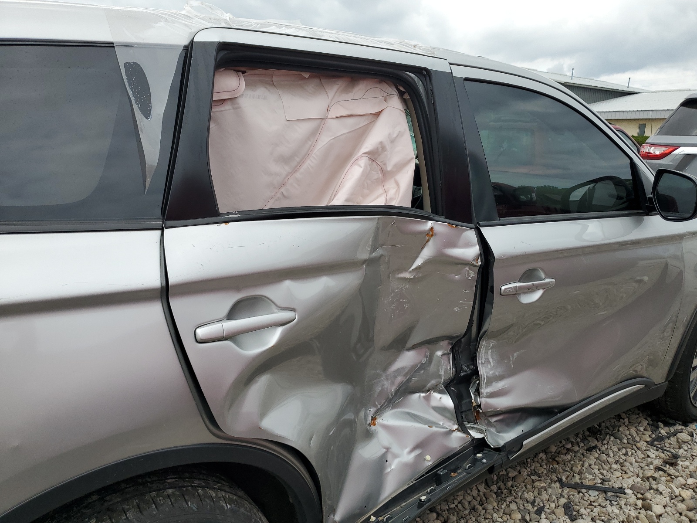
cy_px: 262
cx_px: 348
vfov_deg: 53.1
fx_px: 524
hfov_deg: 67.3
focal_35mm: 26
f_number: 1.5
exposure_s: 1/2000
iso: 50
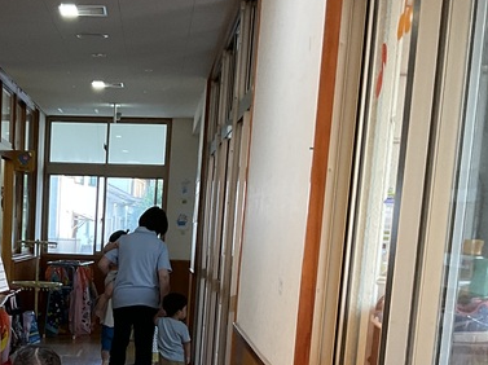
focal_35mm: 77
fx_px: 1084
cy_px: 425
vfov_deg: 18.2
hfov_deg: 24.5
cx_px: 35
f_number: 1.8
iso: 64
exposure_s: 1/60
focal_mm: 3
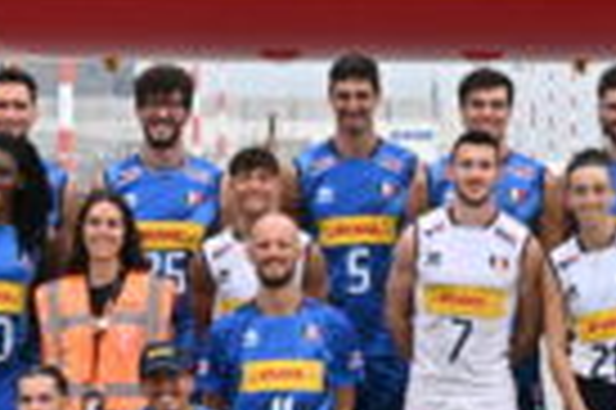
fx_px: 4802
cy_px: 9
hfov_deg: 7.3
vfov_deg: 4.9
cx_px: 292
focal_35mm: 281
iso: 400
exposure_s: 1/500
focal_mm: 50
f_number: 13
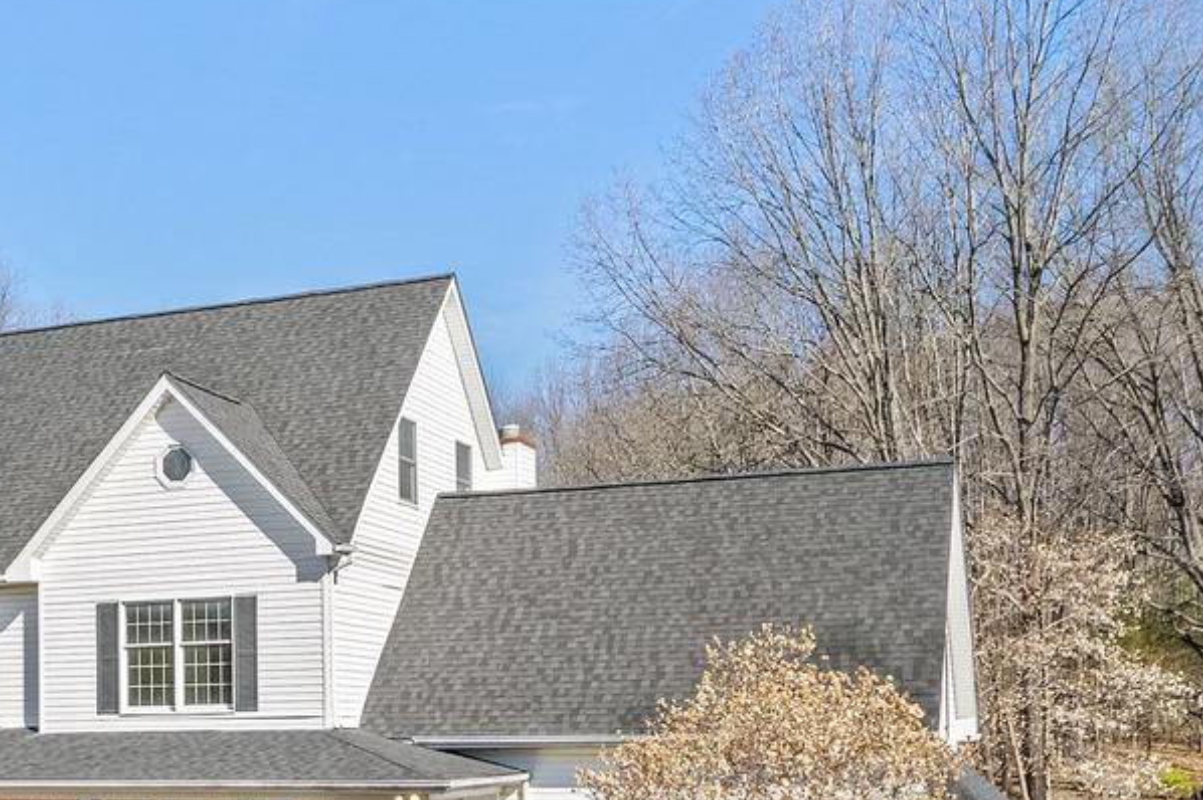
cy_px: 711
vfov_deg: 24.8
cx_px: 173
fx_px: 1770
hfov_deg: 35.8
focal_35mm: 53
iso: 200
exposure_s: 1/3000
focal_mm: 8.38
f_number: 2.8
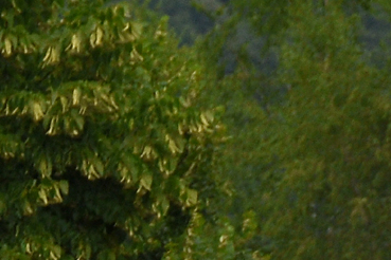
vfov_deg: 1.0
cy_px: 625
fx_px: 14509
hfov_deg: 1.5
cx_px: -431
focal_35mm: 1336
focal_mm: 116
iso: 400
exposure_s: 1/1600
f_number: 5.6
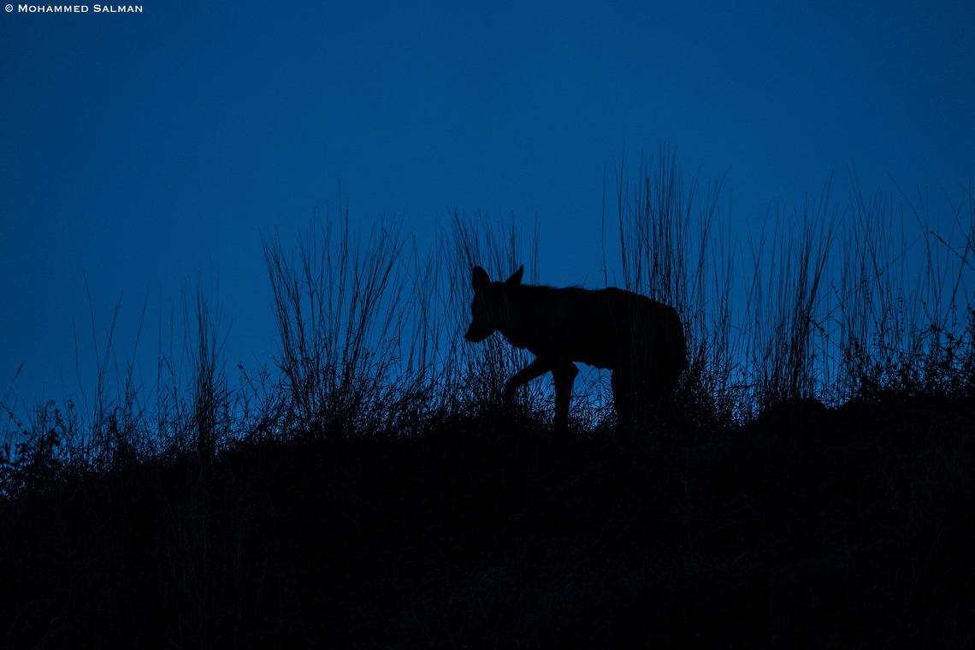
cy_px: 325
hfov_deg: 3.4
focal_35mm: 600
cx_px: 488
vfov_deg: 2.3
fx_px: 16249
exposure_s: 1/20
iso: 1000
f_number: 4
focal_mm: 600
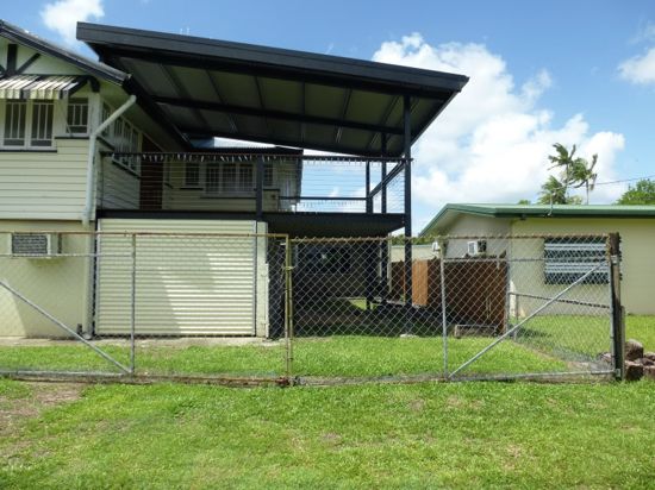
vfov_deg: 56.8
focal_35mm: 24
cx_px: 328
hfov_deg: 71.6
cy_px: 245
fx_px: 454
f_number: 4
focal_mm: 4.3
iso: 100
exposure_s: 1/640
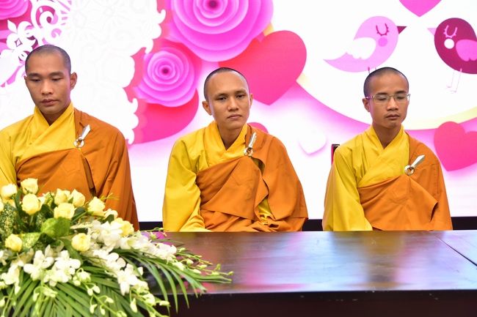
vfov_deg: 26.0
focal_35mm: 52
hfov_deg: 38.2
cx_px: 238
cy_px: 158
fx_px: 689
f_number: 4
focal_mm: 52
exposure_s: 1/40
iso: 800
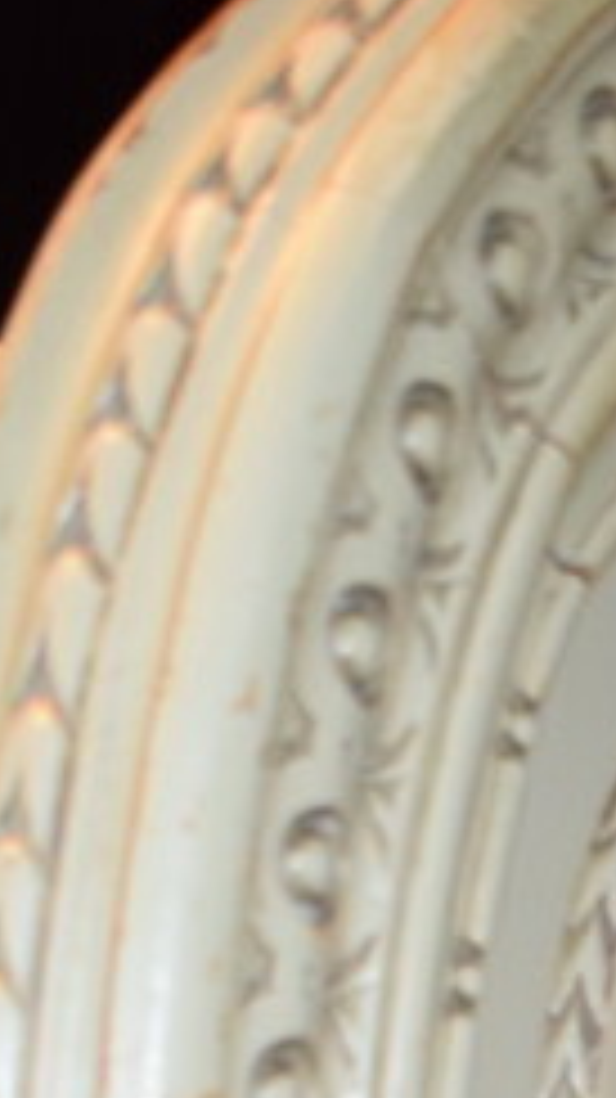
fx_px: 4798
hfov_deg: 7.1
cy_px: 2232
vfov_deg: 11.6
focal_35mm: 165
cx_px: 1120
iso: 1100
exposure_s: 1/60
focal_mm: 20
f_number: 3.5
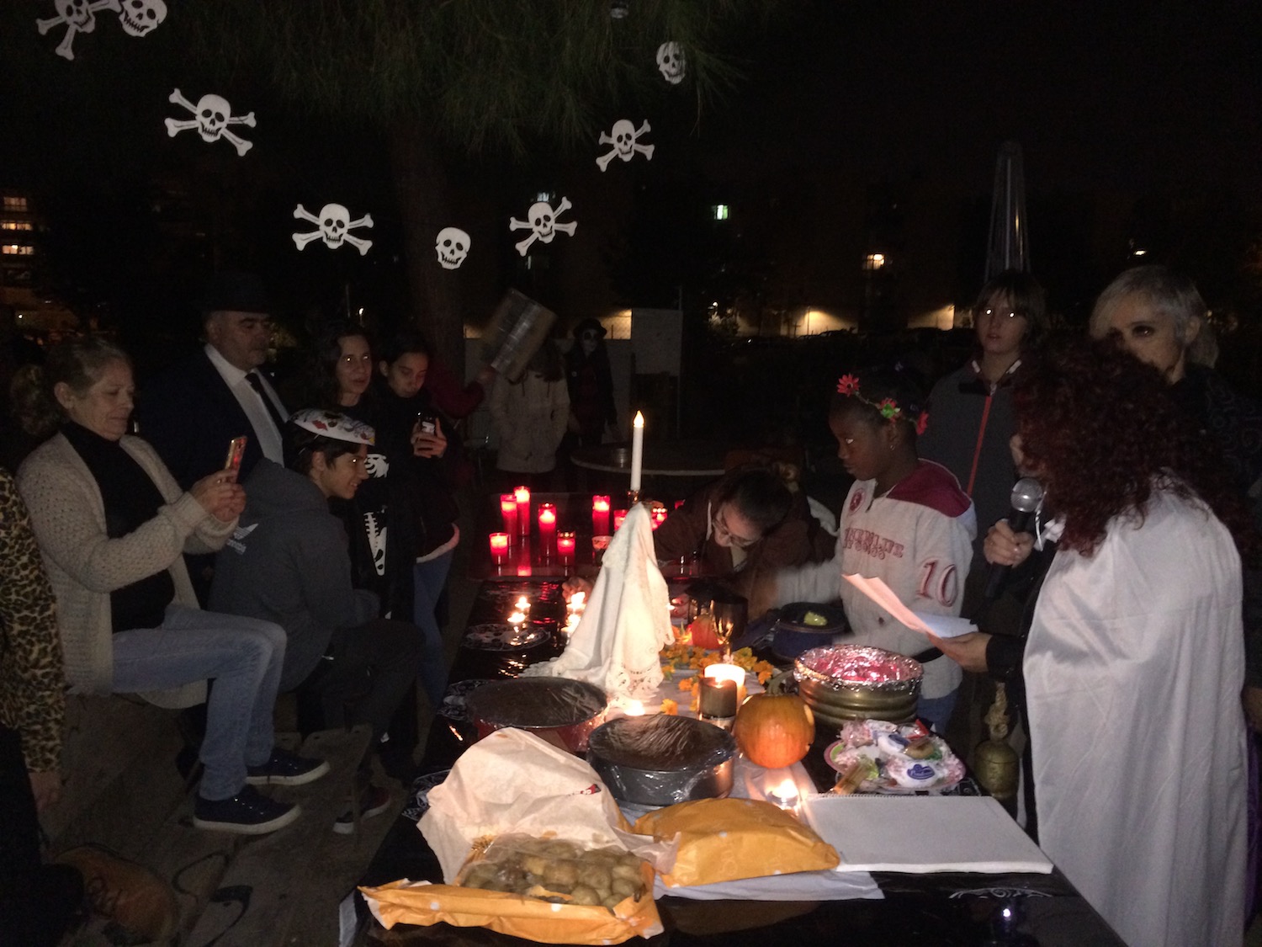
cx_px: 631
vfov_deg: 48.2
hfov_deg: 61.7
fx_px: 1057
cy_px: 474
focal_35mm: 29
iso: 400
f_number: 2.2
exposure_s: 1/17
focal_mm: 4.15
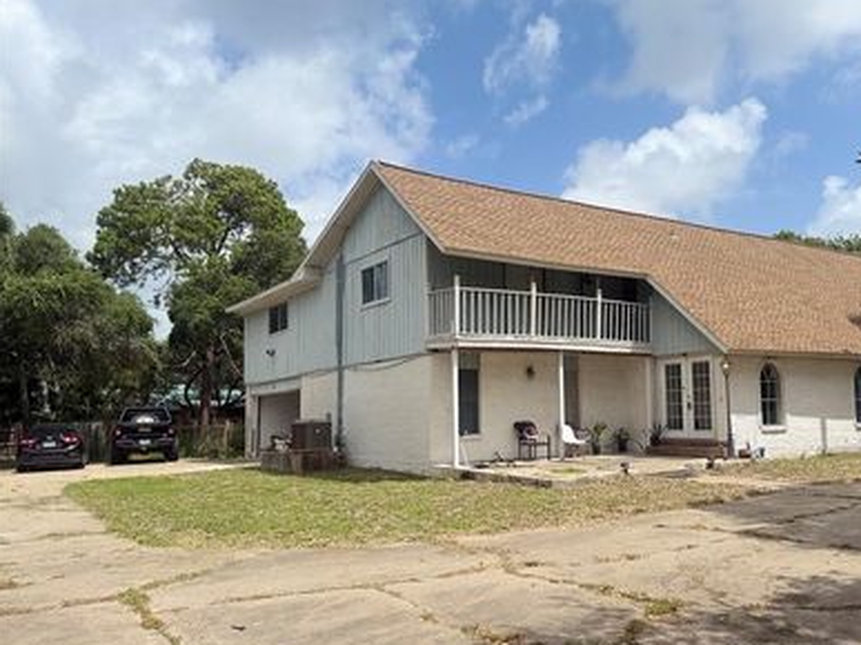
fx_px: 771
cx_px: 550
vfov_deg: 45.4
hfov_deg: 57.5
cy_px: 344
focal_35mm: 31
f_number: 1.78
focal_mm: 6.76
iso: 80
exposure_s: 1/6711
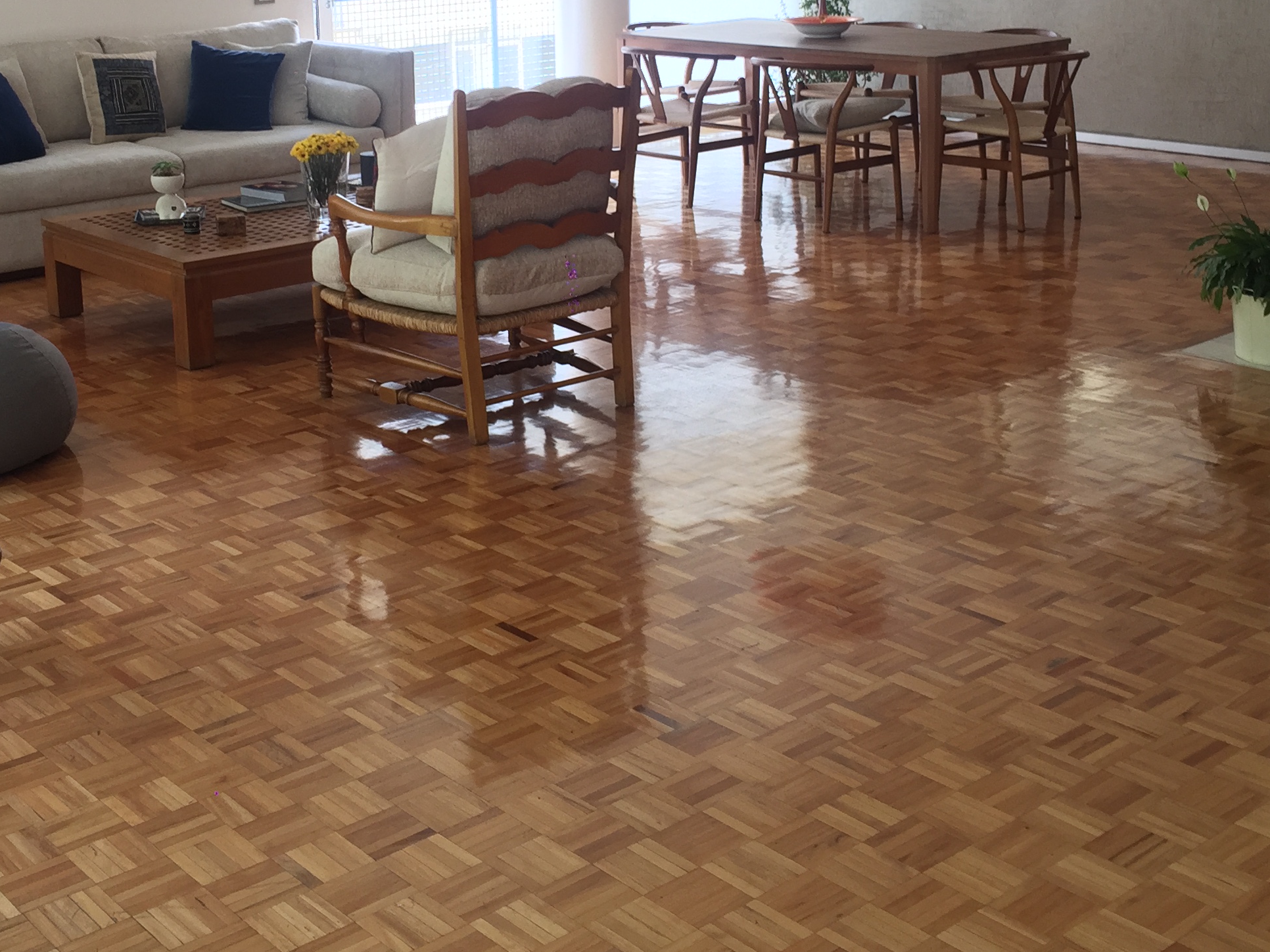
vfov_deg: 29.0
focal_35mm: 49
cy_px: 189
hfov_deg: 38.9
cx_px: 566
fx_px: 1798
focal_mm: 4.15
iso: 40
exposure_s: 1/30
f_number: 2.2
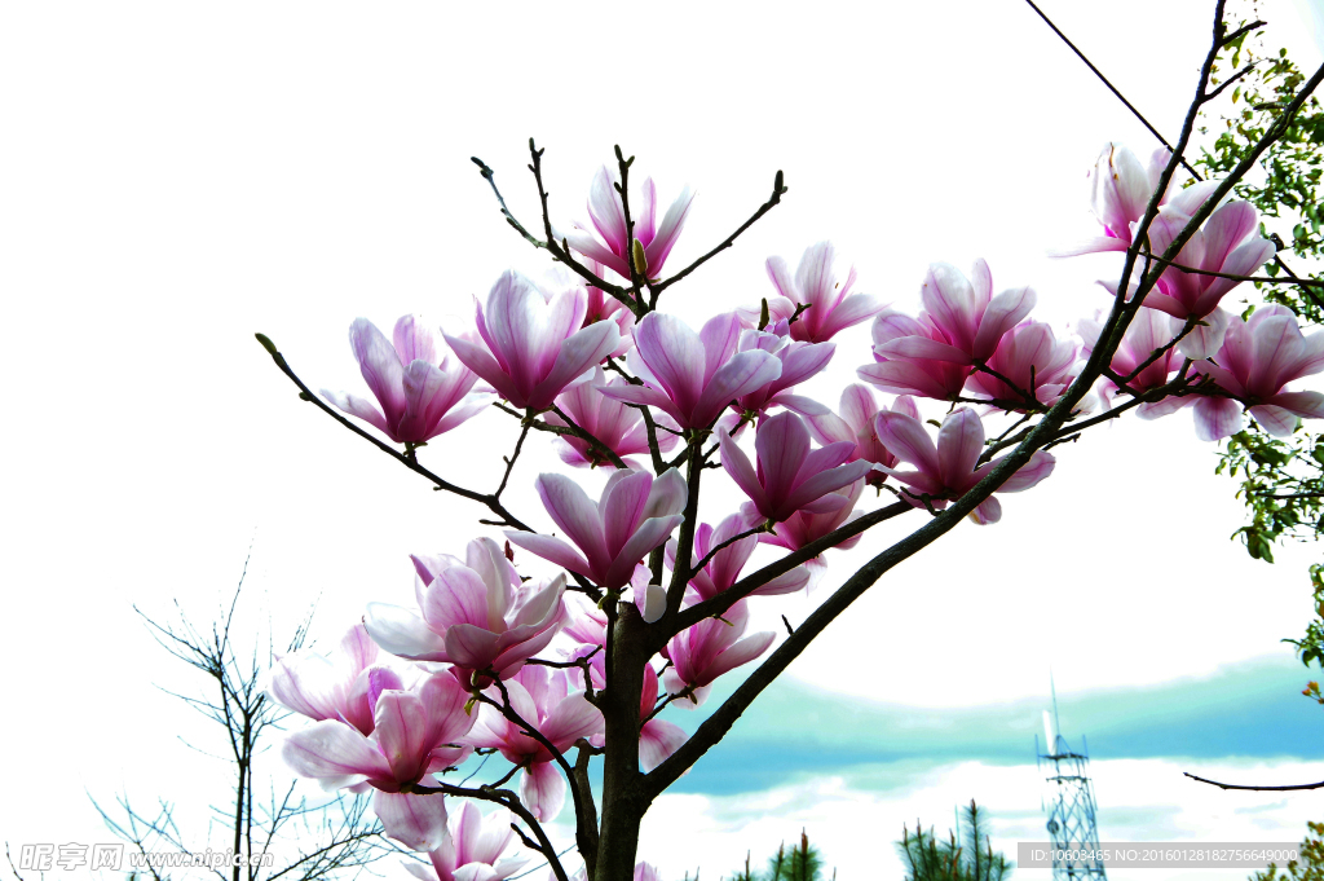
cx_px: 662
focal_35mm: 27
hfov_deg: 67.4
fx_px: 992
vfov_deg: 47.9
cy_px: 440
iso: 100
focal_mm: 18
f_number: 8
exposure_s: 1/50
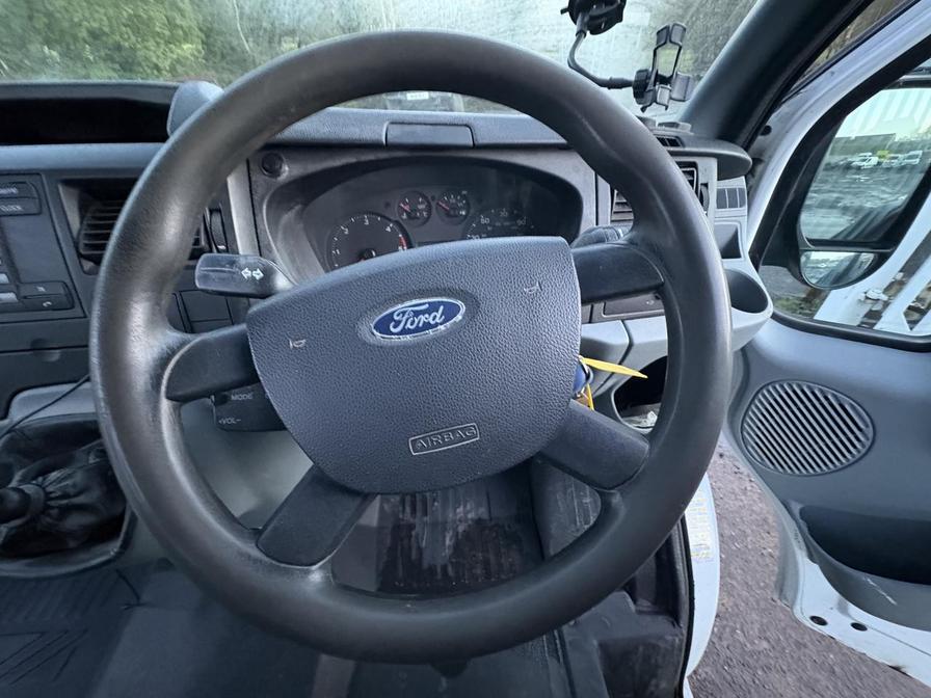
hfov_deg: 102.1
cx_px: 466
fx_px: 377
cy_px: 349
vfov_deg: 85.7
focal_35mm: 14
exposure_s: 1/30
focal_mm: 2.22
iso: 1000
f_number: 2.2
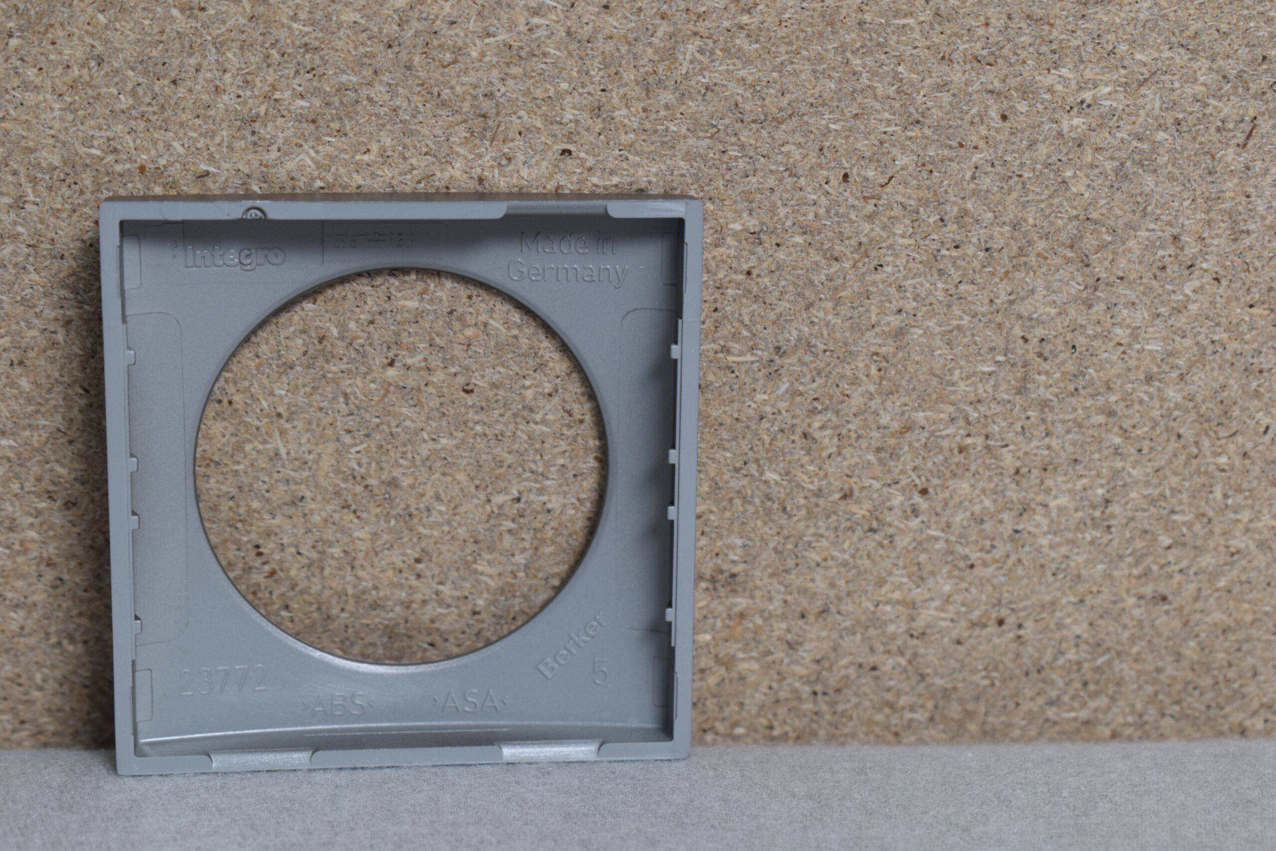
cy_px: 426
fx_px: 2924
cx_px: 638
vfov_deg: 16.6
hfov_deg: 24.6
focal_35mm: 82
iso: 400
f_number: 6.3
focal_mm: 55
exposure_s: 1/60
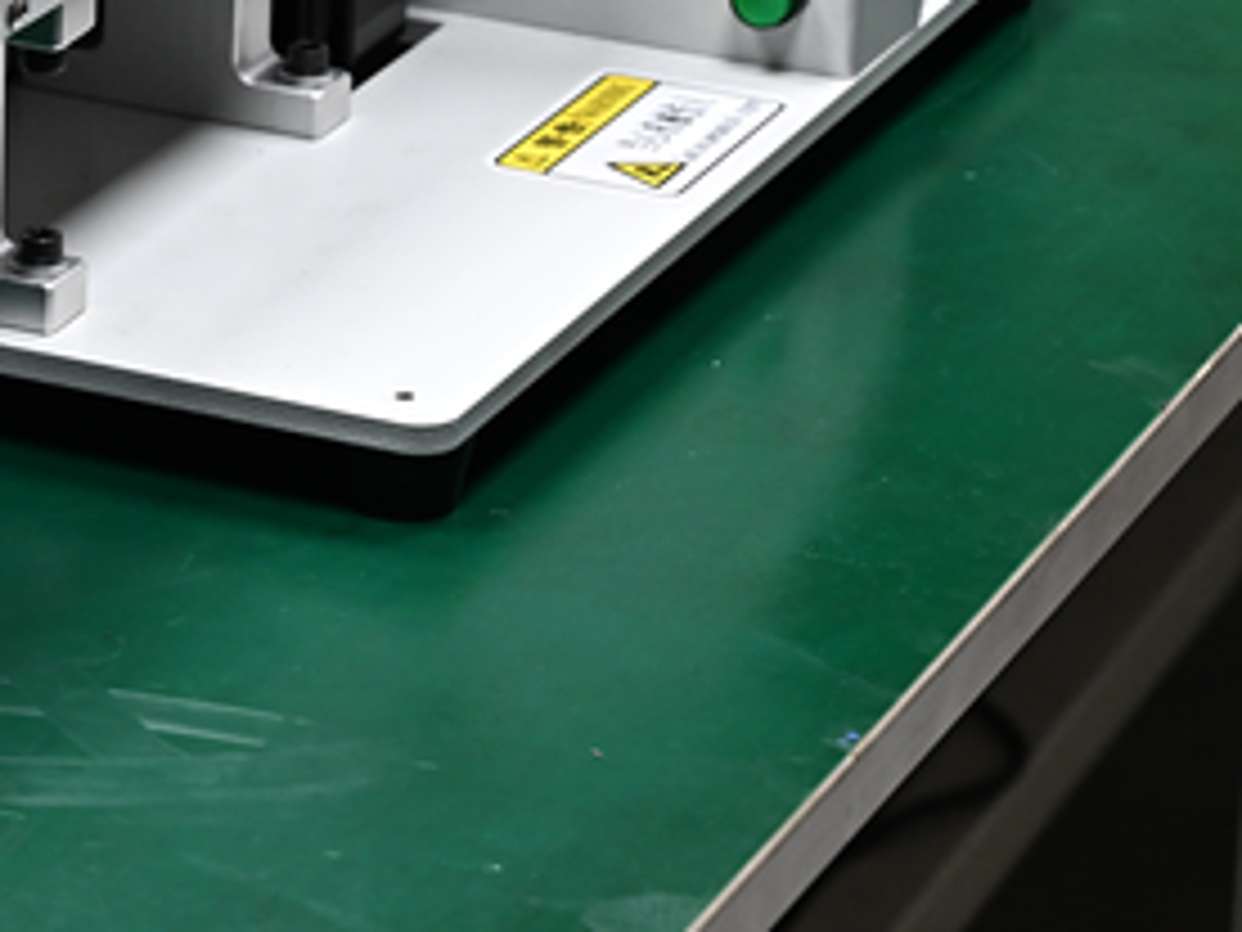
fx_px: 6996
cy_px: -74
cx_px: -432
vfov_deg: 7.6
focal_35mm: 195
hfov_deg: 9.9
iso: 1250
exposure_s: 1/125
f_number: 7.1
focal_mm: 70
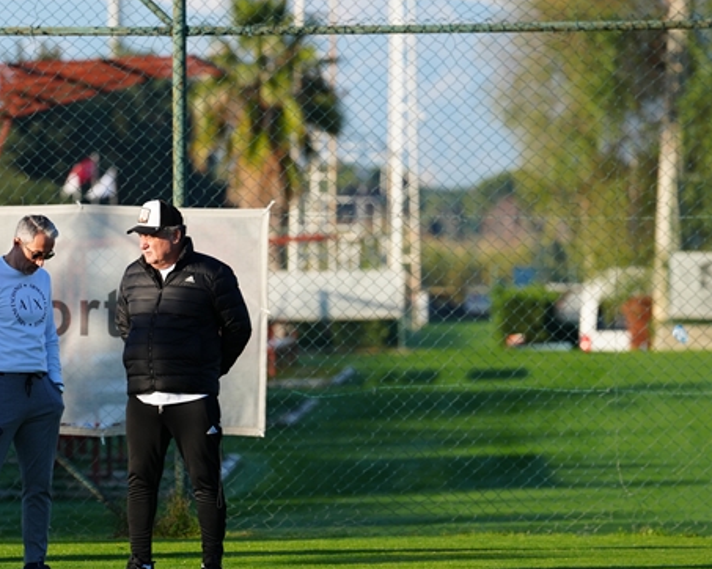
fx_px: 7857
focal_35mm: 373
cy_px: 307
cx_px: 63
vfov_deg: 4.1
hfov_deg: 5.2
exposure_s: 1/2000
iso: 400
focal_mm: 200
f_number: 4
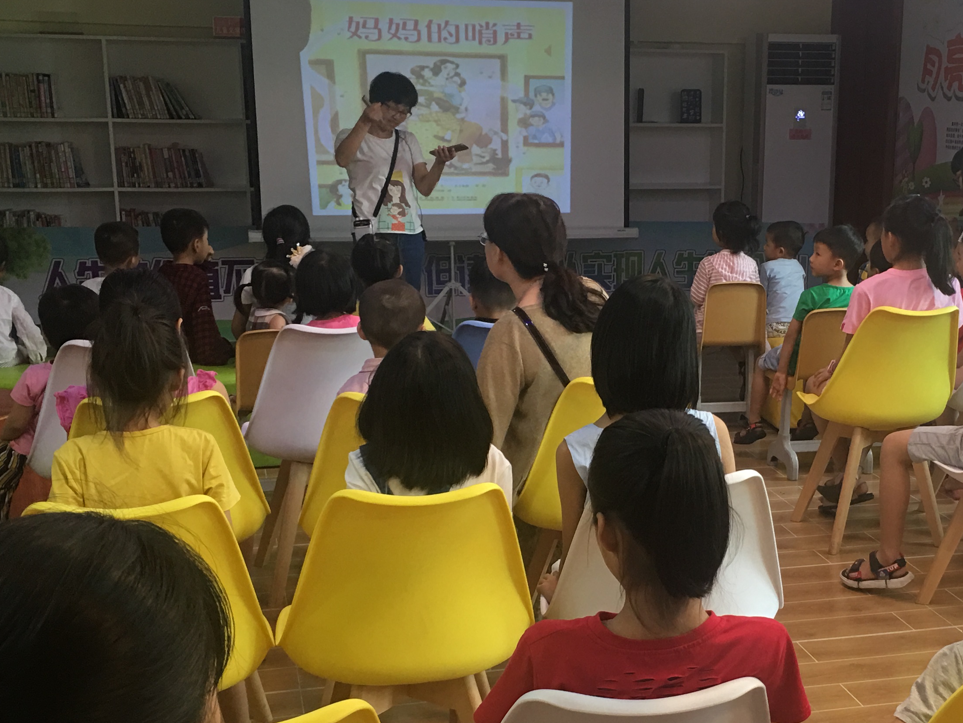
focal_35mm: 53
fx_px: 1475
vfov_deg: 27.4
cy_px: 467
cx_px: 667
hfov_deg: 35.7
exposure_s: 1/17
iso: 50
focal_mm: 4.15
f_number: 2.2
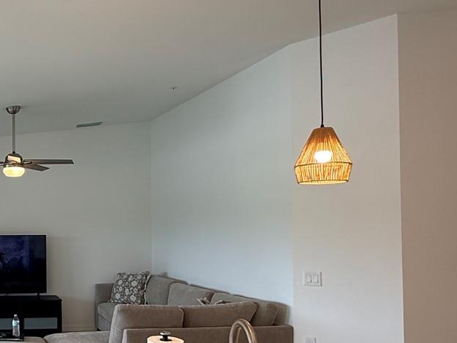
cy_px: 219
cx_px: -12
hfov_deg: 43.1
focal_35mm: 36
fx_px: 475
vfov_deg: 39.4
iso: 125
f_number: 2.2
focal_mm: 2.22
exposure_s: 1/120
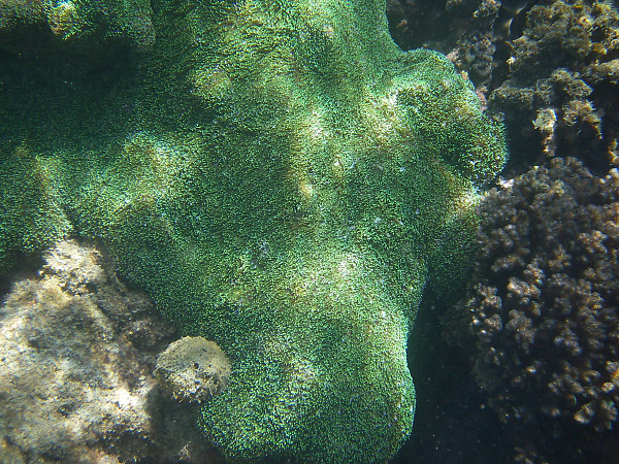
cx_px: 310
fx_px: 984
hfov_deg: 34.9
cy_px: 232
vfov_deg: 26.6
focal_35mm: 55
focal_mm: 9.2
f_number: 3.6
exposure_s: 1/200
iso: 80
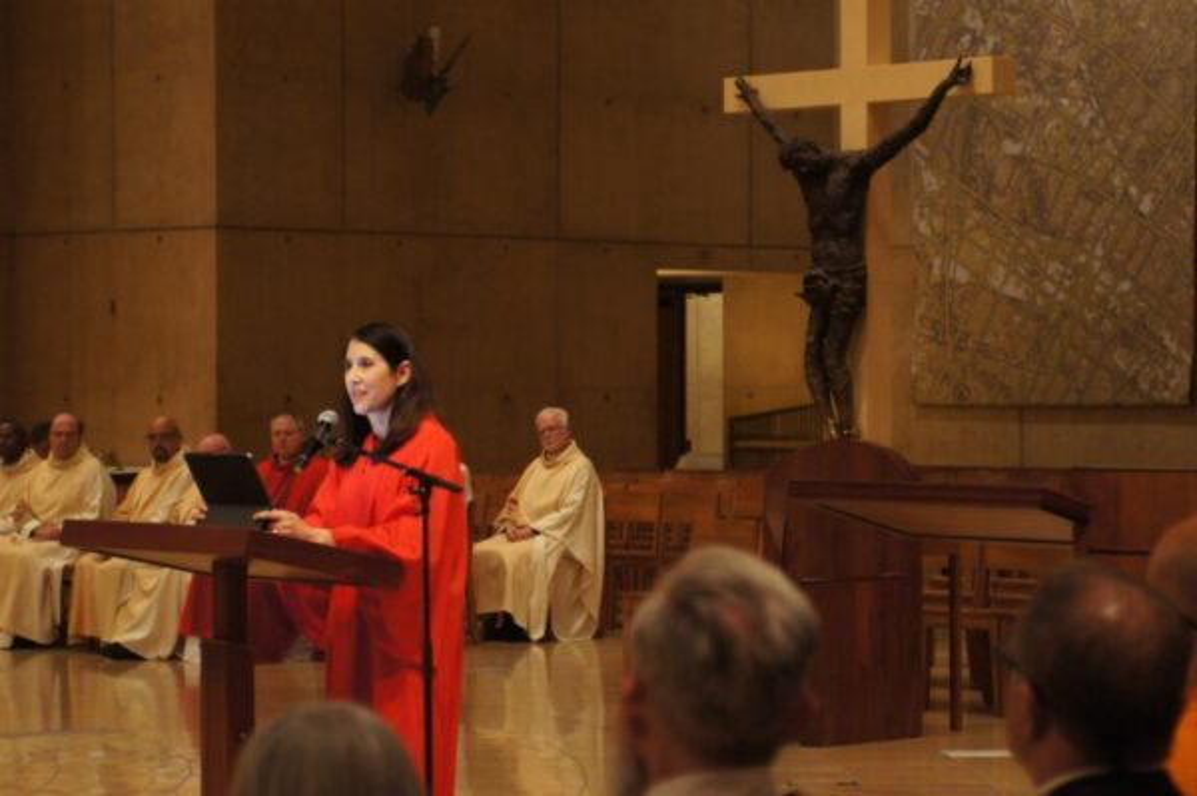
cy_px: 398
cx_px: 598
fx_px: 4236
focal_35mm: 128
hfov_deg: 16.1
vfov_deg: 10.7
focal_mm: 85
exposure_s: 1/30
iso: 1600
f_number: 4.5
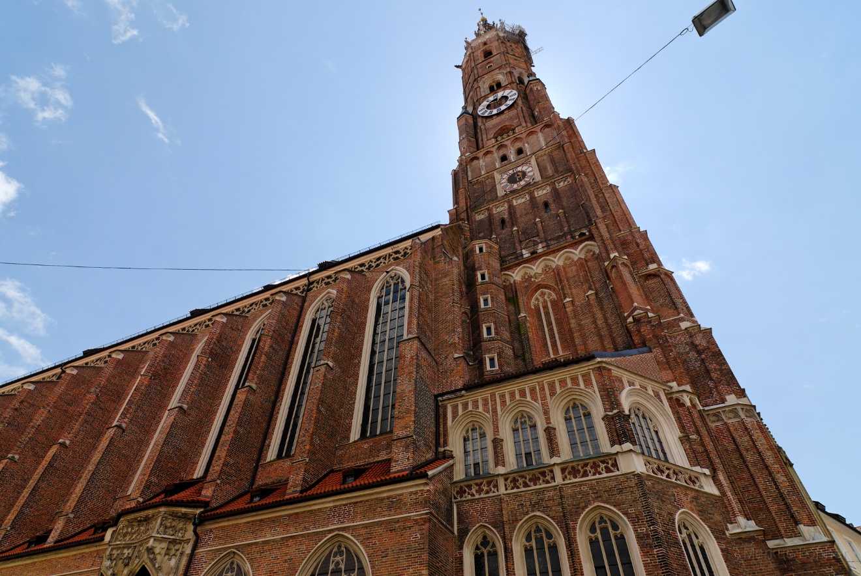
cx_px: 430
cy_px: 288
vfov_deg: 67.6
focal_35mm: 18
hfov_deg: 89.9
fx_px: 431
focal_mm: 12
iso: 100
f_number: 8
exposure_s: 1/250
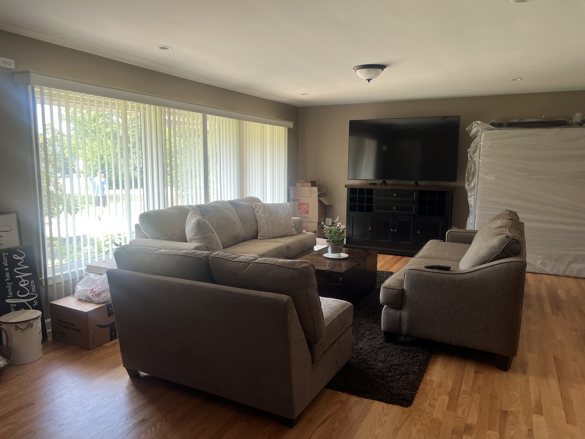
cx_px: 292
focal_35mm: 26
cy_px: 220
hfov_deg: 67.3
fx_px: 439
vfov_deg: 53.1
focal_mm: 5.7
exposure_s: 1/120
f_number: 1.5
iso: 50
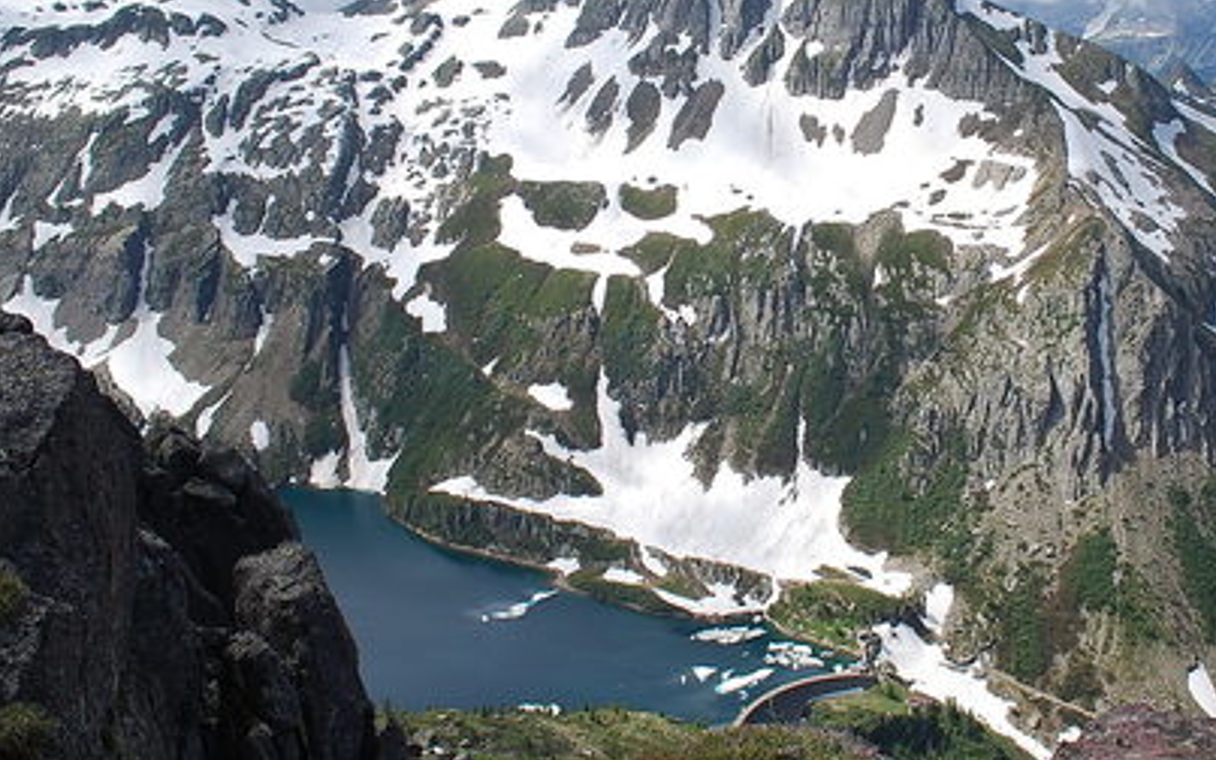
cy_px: 231
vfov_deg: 30.9
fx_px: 1359
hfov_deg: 47.5
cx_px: 800
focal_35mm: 41
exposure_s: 1/250
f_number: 8
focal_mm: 18
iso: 100
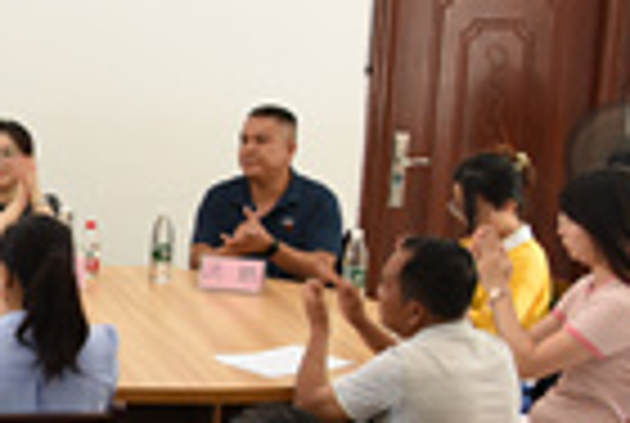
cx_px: -274
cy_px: 322
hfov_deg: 19.3
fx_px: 1648
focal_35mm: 94
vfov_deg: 14.6
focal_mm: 24
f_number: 5
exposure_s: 1/100
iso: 1250
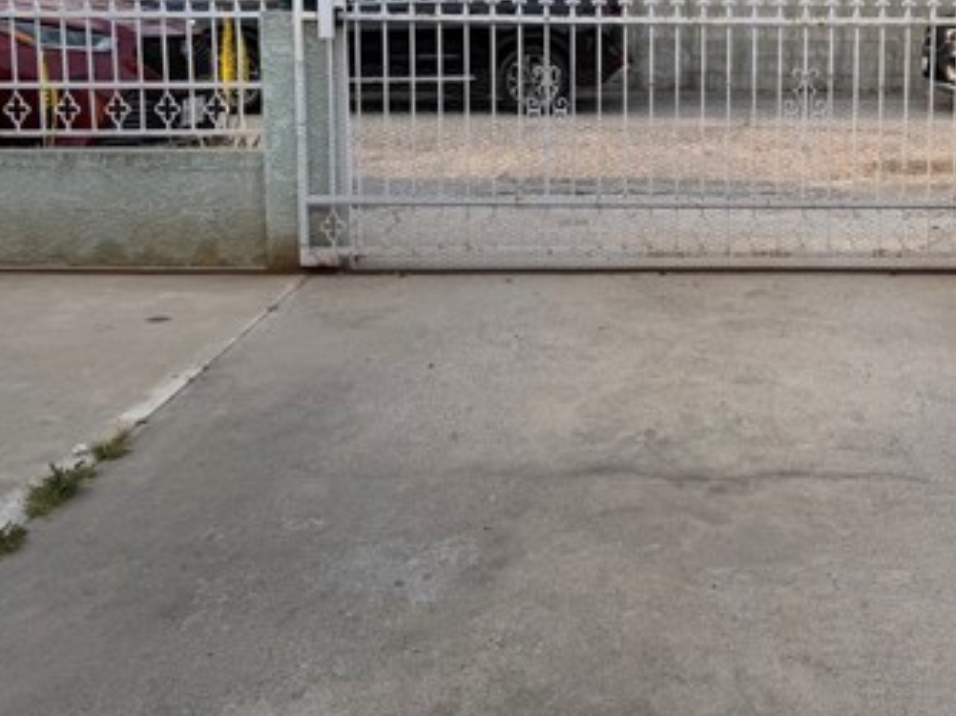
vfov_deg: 30.6
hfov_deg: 39.9
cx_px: 736
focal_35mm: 46
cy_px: 132
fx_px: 1269
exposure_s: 1/510
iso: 80
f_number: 1.78
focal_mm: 6.76
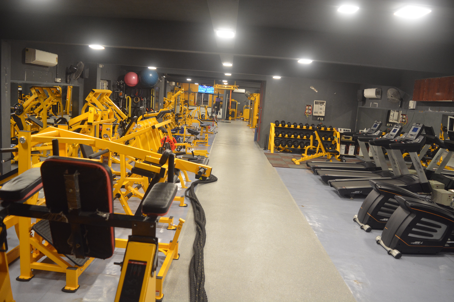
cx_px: 227
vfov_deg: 47.9
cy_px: 151
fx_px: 340
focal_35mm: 27
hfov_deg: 67.4
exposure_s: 1/30
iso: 1250
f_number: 3.5
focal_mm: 18
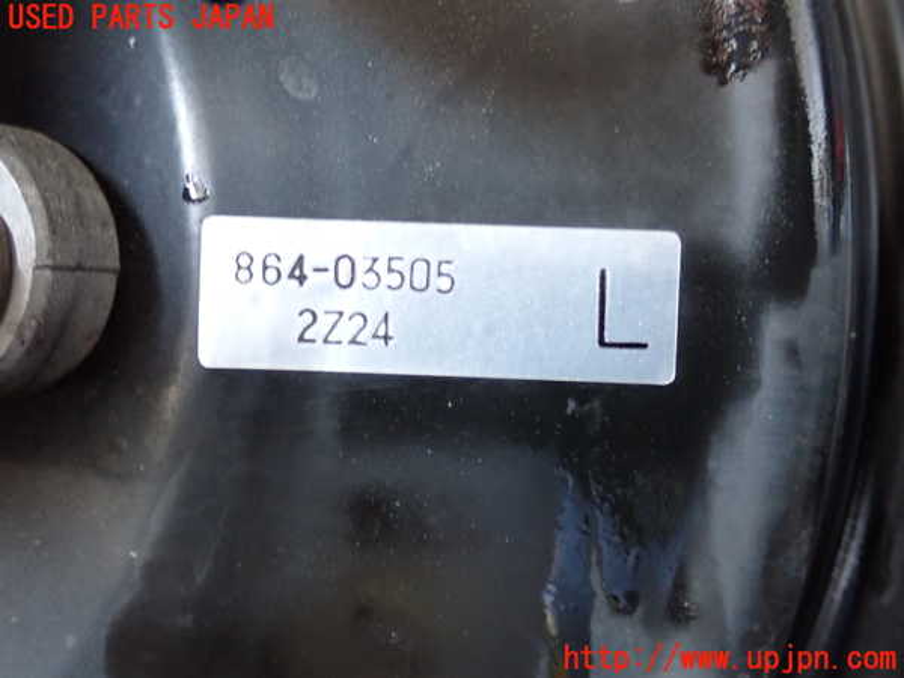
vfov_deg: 29.1
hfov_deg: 38.2
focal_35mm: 50
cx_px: 452
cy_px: 339
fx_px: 1306
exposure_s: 1/40
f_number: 3.2
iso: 800
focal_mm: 9.01
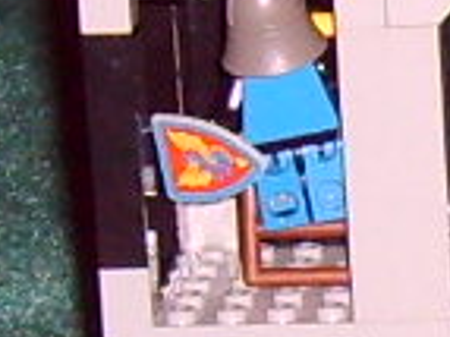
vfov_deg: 16.9
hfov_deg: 22.7
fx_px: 1117
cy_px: 290
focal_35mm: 86
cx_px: 305
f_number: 2.8
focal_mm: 5.8
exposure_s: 1/45
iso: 100
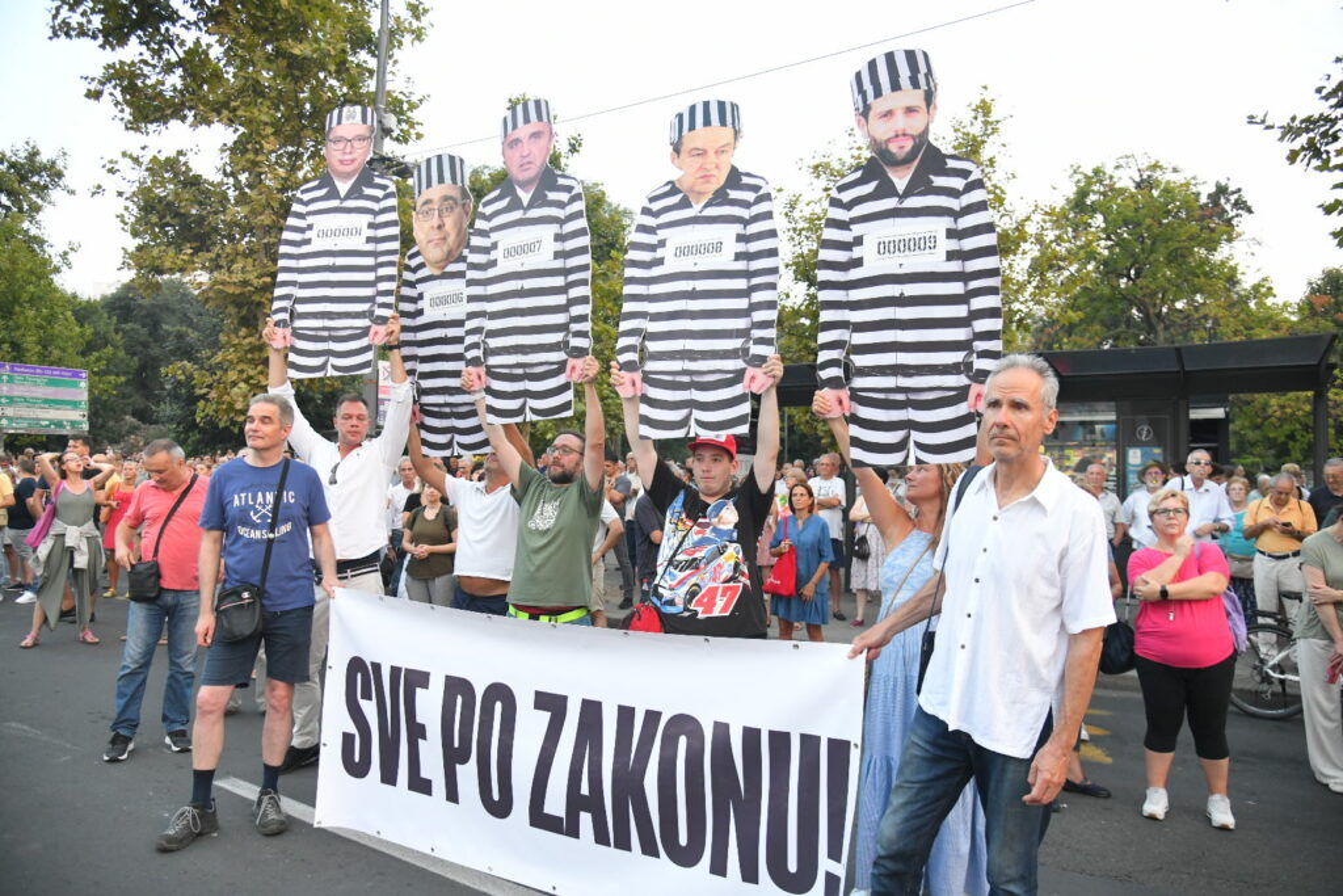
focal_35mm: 24
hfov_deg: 73.7
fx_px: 895
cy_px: 448
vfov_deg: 53.1
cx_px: 672
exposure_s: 1/200
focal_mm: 24
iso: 3200
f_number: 4
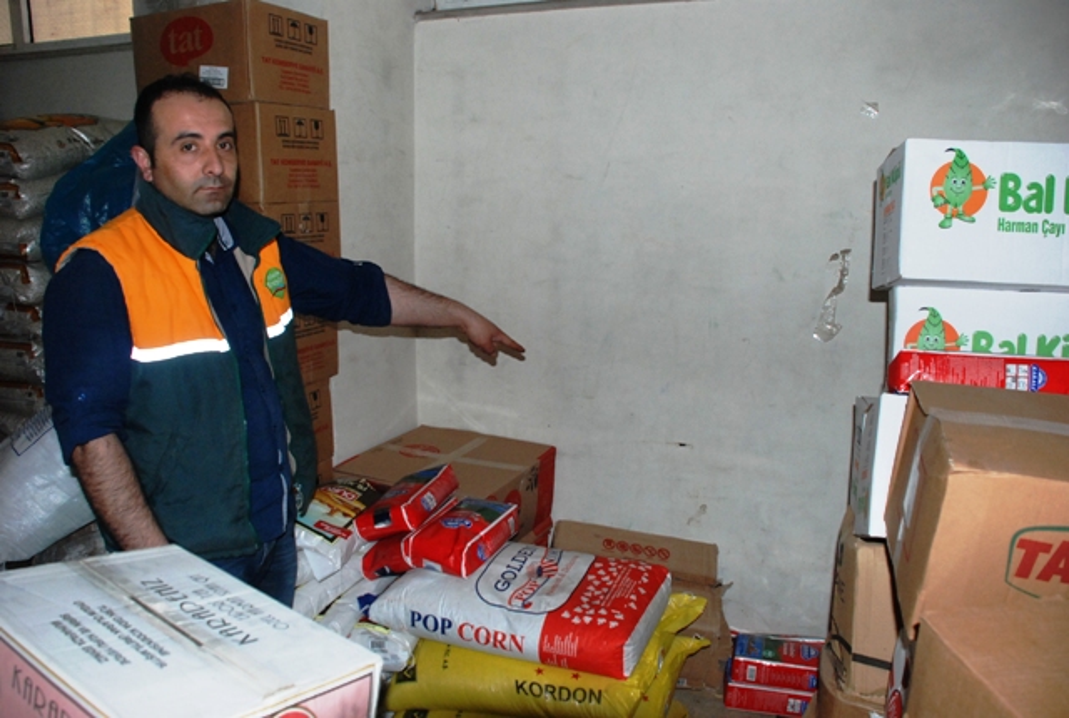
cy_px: 359
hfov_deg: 67.3
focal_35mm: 27
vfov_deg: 48.2
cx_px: 534
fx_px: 804
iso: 1000
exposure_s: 1/60
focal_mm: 18
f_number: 5
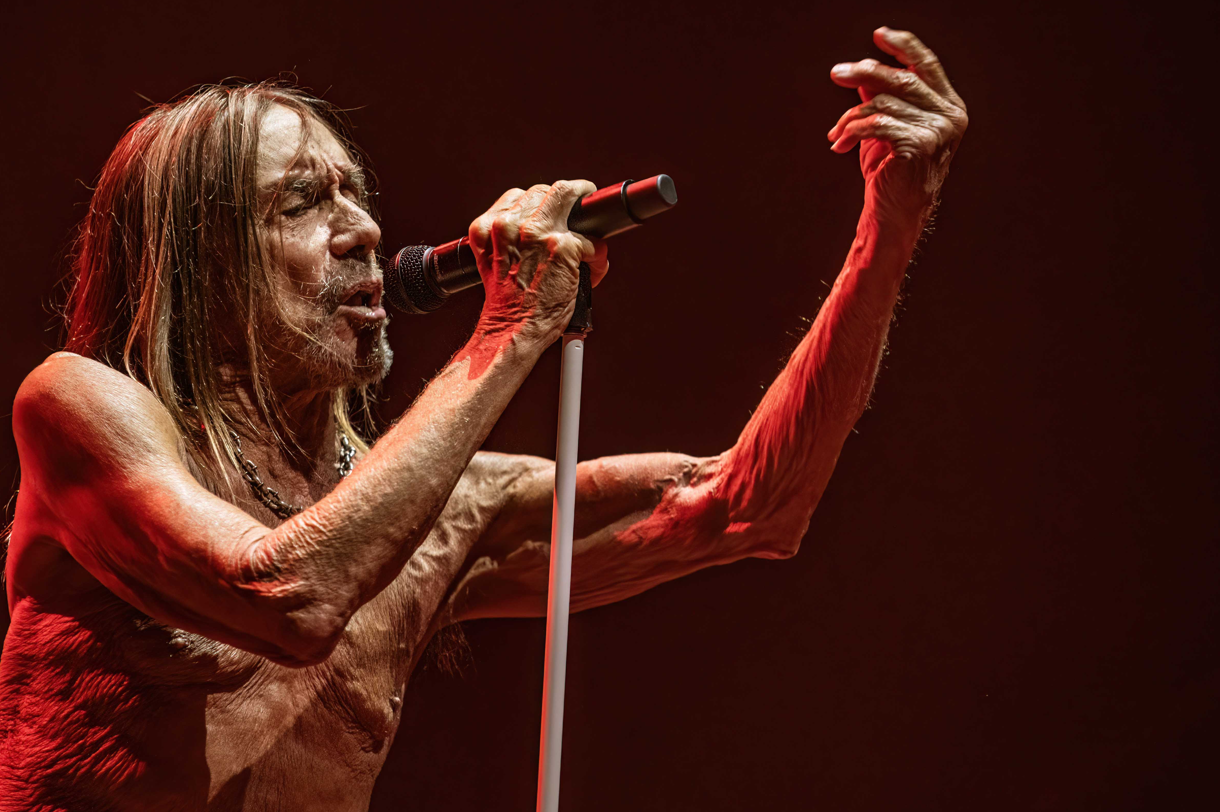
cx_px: 534
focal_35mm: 217
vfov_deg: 6.3
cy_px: 420
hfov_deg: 9.5
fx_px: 7349
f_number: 2.8
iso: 3200
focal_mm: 170
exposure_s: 1/250
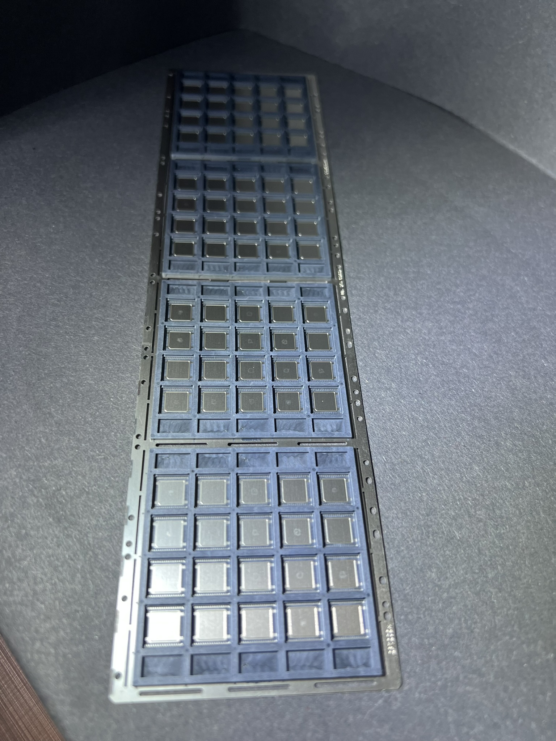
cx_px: 278
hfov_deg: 53.1
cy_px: 370
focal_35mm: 26
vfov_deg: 67.3
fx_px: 557
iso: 80
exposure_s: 1/100
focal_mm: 5.7
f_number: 1.5
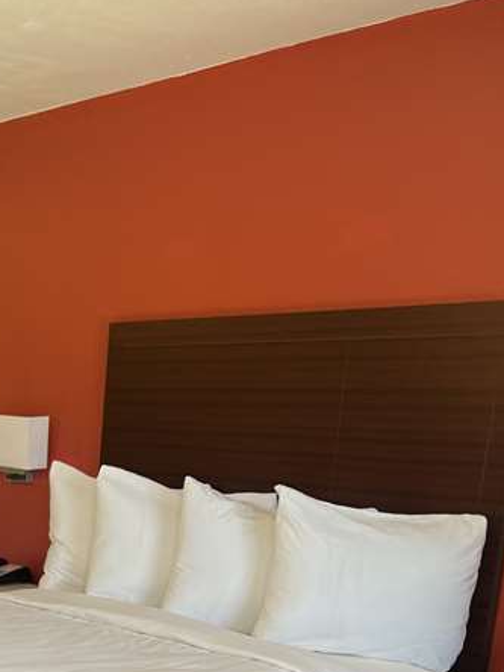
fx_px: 1165
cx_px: -73
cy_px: 717
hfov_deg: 22.8
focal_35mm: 60
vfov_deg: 29.4
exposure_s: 1/121
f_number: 1.5
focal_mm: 5.7
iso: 125
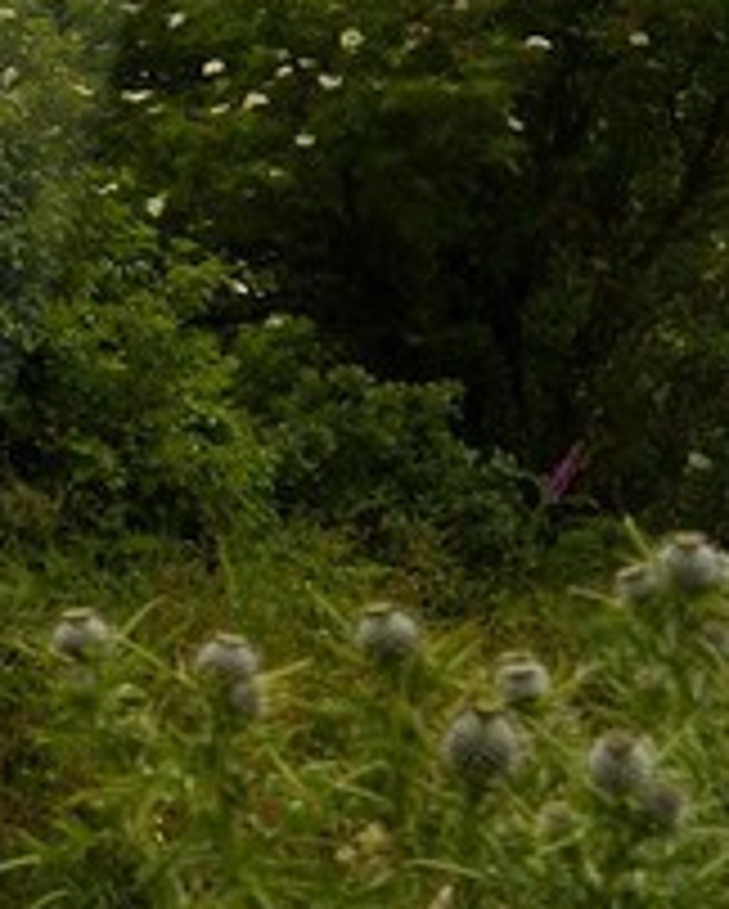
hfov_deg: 4.2
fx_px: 9587
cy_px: -349
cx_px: -1696
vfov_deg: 5.4
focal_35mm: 356
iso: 400
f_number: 14
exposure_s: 1/320
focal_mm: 48
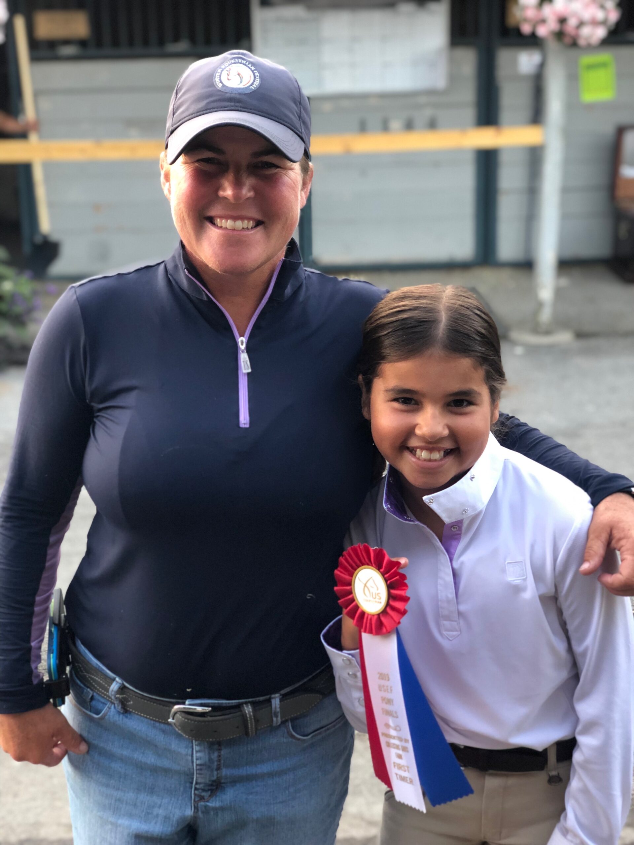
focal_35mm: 52
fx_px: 1270
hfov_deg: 28.0
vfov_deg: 36.8
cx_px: 317
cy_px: 422
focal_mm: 6
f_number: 2.4
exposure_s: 1/25
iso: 125
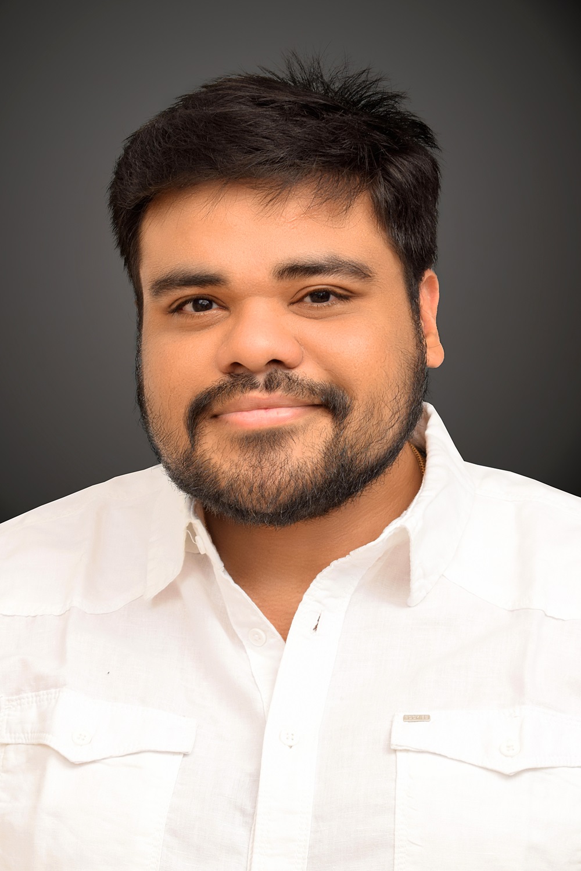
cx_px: 290
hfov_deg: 16.6
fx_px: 1997
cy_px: 436
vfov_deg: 24.6
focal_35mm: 82
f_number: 5.6
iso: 400
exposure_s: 1/160
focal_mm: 55
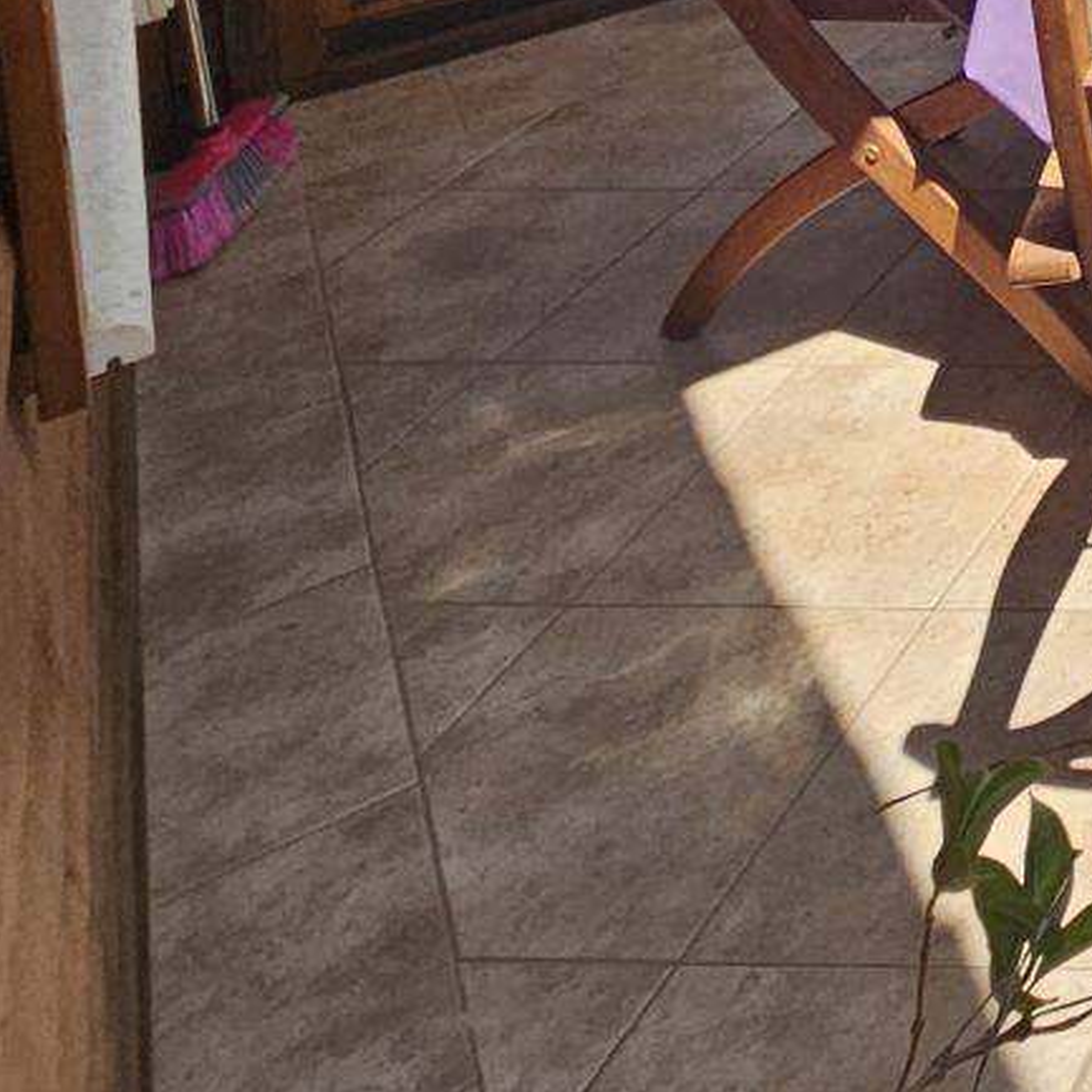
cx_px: 1997
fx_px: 1820
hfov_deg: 21.2
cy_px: -699
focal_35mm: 51
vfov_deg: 23.5
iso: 50
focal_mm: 2.2
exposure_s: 1/1151
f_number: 2.2
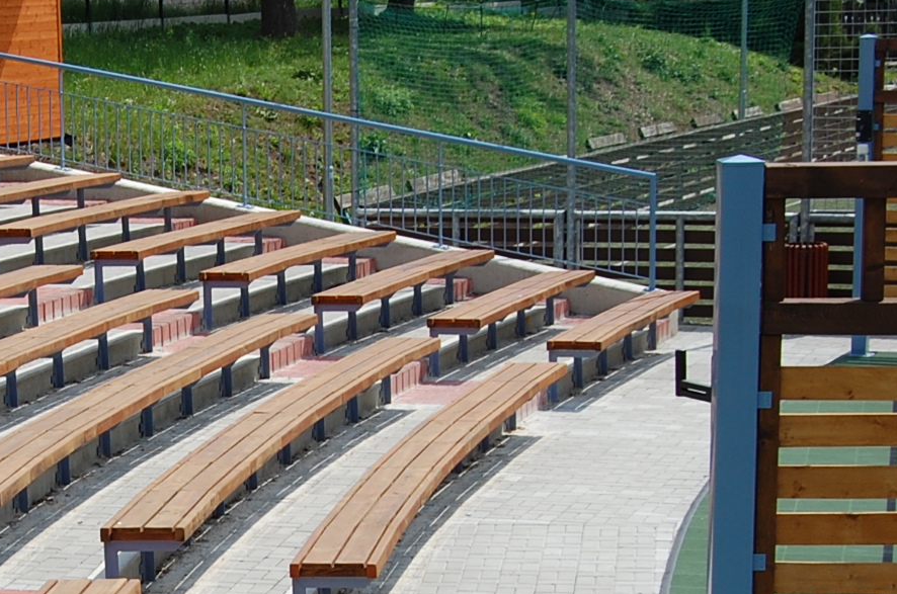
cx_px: 24
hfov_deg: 18.7
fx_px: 2661
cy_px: 595
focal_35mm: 107
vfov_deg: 12.6
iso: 200
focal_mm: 28
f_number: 9
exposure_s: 1/320
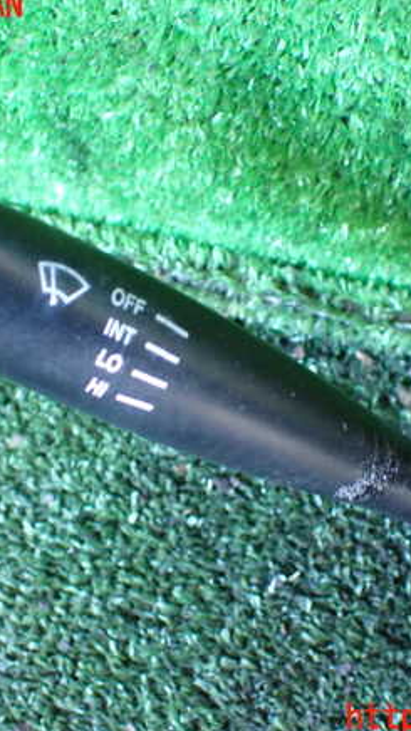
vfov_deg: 45.5
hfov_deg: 26.5
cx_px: 221
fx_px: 873
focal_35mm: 45
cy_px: 362
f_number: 2.3
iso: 1000
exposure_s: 1/30
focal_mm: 5.4
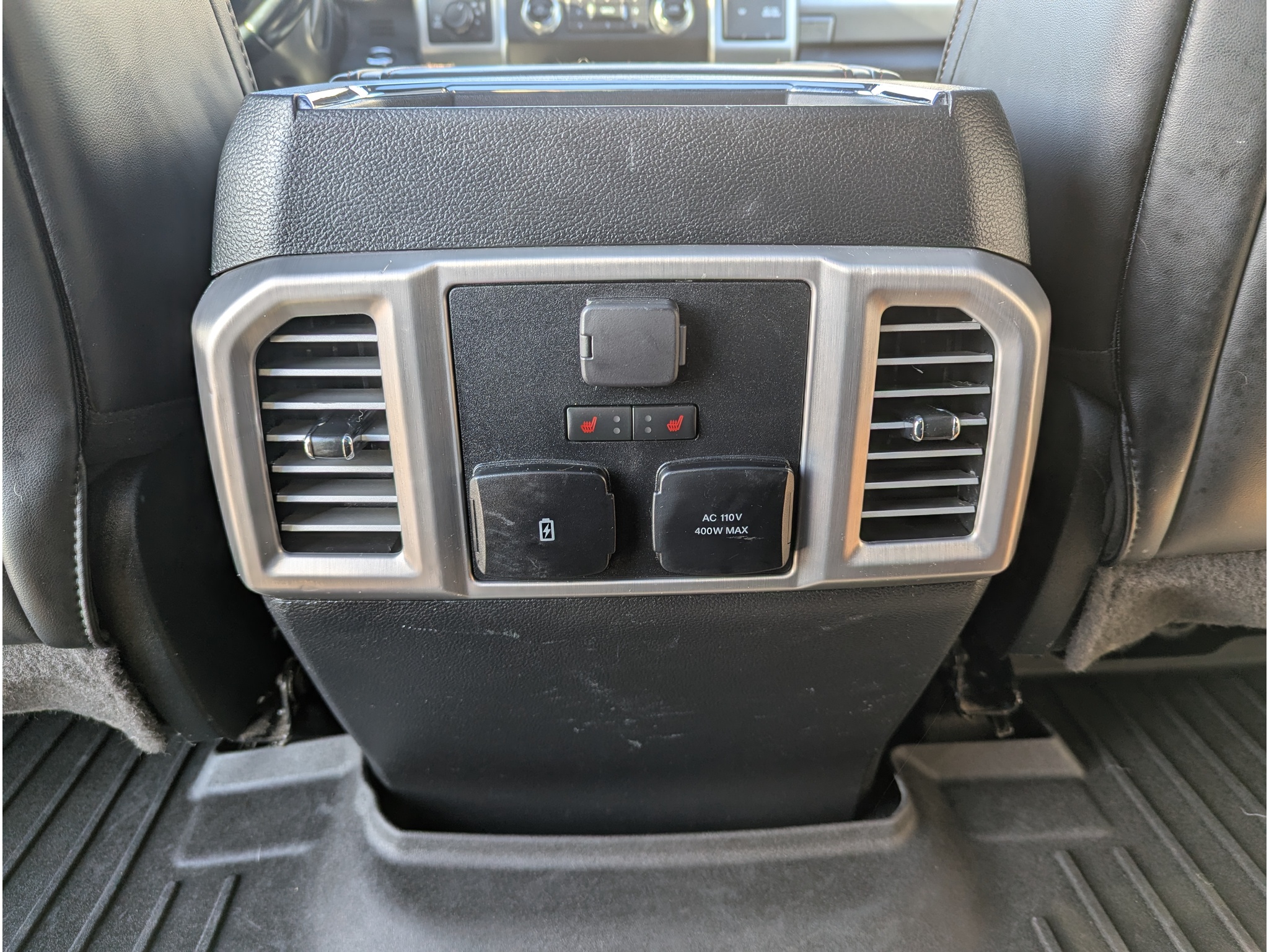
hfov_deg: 71.6
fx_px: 880
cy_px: 476
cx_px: 634
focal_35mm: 24
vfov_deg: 56.8
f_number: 1.85
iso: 38
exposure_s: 1/48.9
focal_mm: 6.81
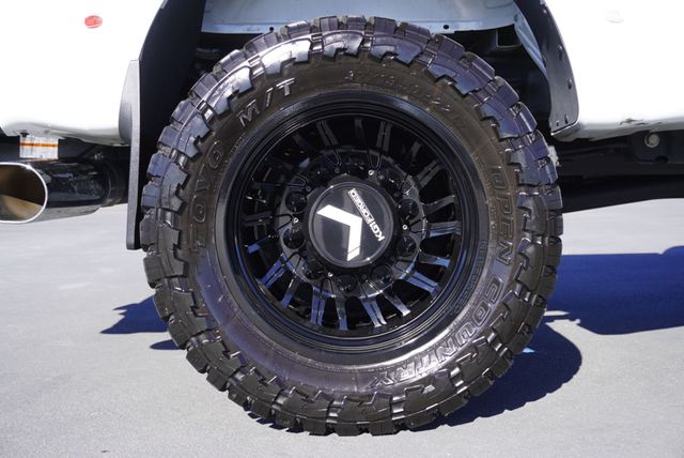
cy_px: 229
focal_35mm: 51
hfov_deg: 38.8
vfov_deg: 26.5
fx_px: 970
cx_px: 342
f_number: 5.6
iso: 100
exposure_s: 1/200
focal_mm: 34
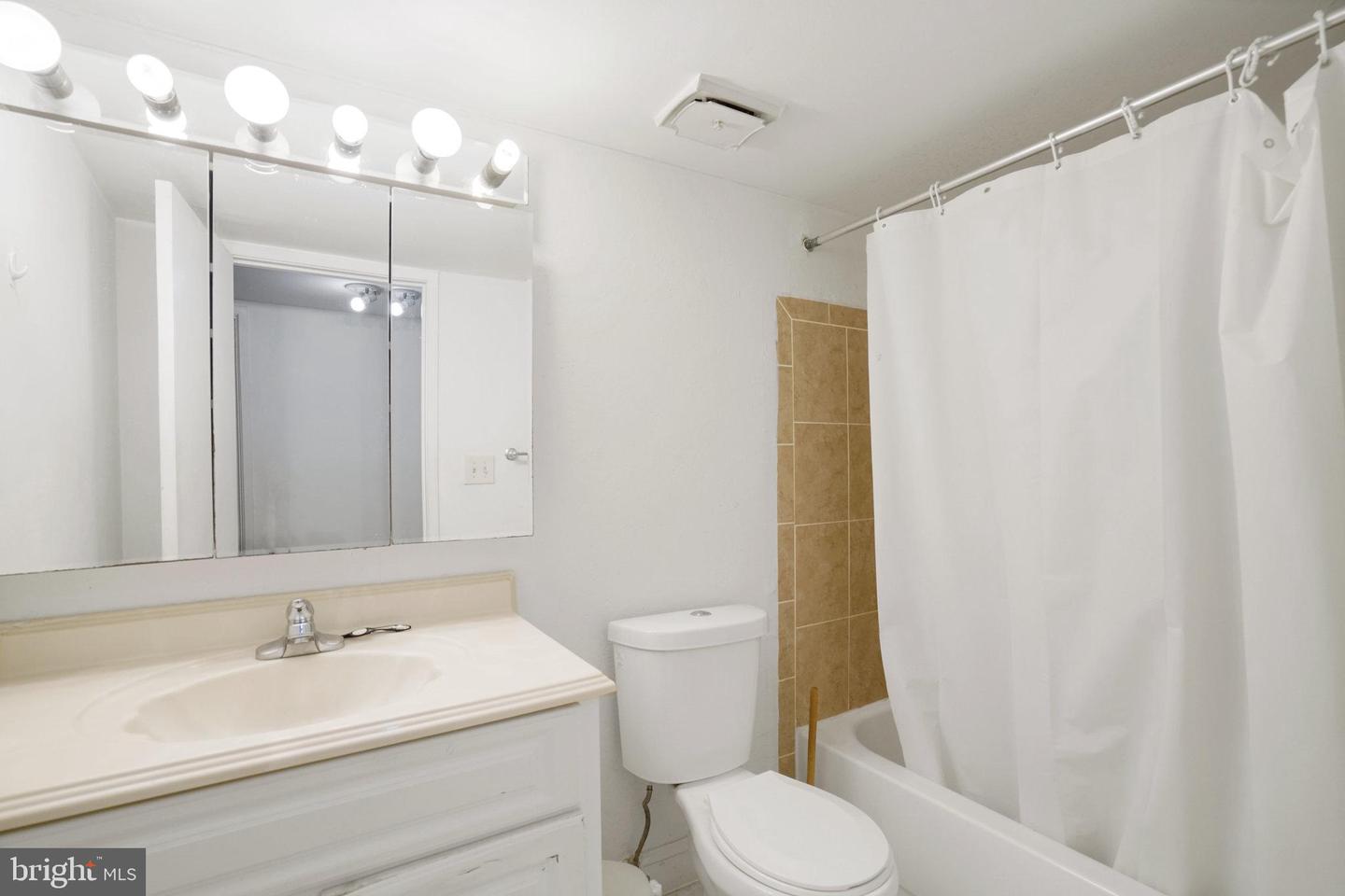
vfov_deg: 73.7
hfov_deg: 96.7
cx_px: 672
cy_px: 448
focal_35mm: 16
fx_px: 598
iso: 1250
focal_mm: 16
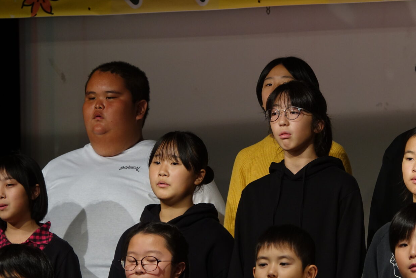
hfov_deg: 5.3
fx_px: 4461
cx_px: 267
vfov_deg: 3.6
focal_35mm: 386
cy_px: 180
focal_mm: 97.49
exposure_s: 1/80
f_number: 4
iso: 400
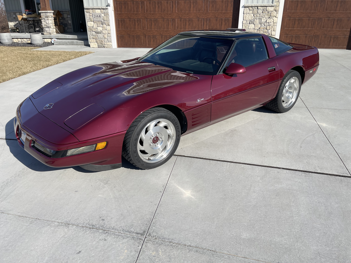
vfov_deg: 54.9
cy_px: 132
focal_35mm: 25
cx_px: 176
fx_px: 253
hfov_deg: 69.4
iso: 32
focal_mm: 5.1
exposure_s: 1/4049
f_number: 1.6
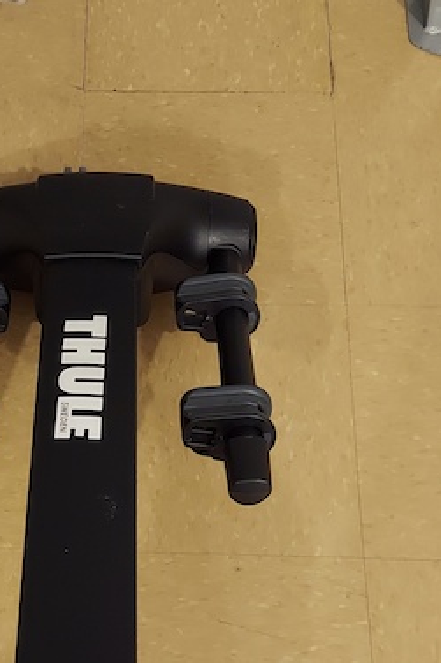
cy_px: 556
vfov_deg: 35.9
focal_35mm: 53
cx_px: 65
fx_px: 975
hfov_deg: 24.9
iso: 500
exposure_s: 1/24
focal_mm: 5.23
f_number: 1.8
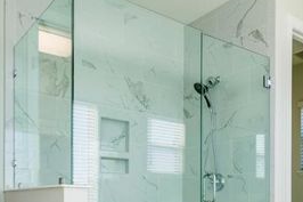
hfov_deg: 43.2
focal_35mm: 45
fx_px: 379
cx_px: 193
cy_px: 204
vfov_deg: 28.0
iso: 250
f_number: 7.1
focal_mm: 17
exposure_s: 1/80
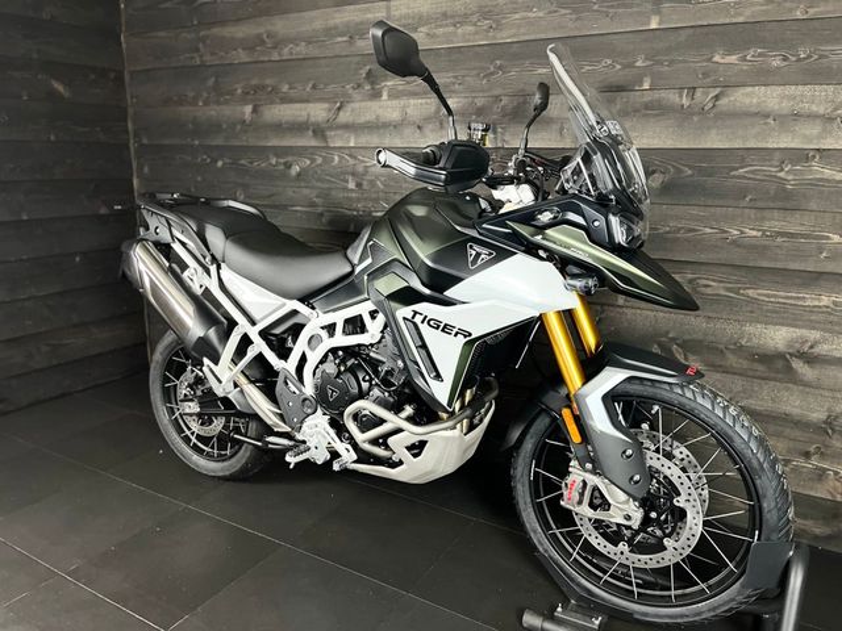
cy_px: 316
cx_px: 421
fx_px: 632
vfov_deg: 53.1
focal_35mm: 26
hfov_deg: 67.3
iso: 320
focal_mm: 5.1
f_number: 1.6
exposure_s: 1/50
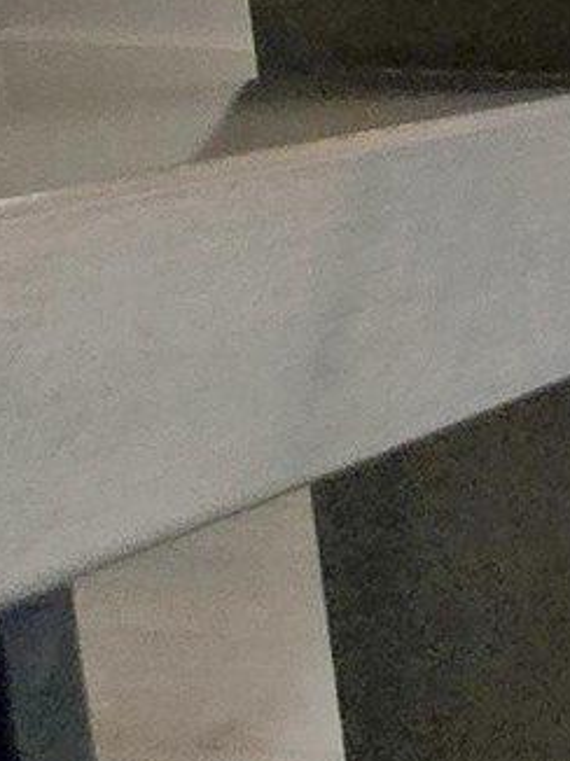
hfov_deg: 10.8
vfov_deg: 12.4
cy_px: -1370
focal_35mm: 92
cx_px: 1708
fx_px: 2023
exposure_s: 1/323
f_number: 2.2
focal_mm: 2.2
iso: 50
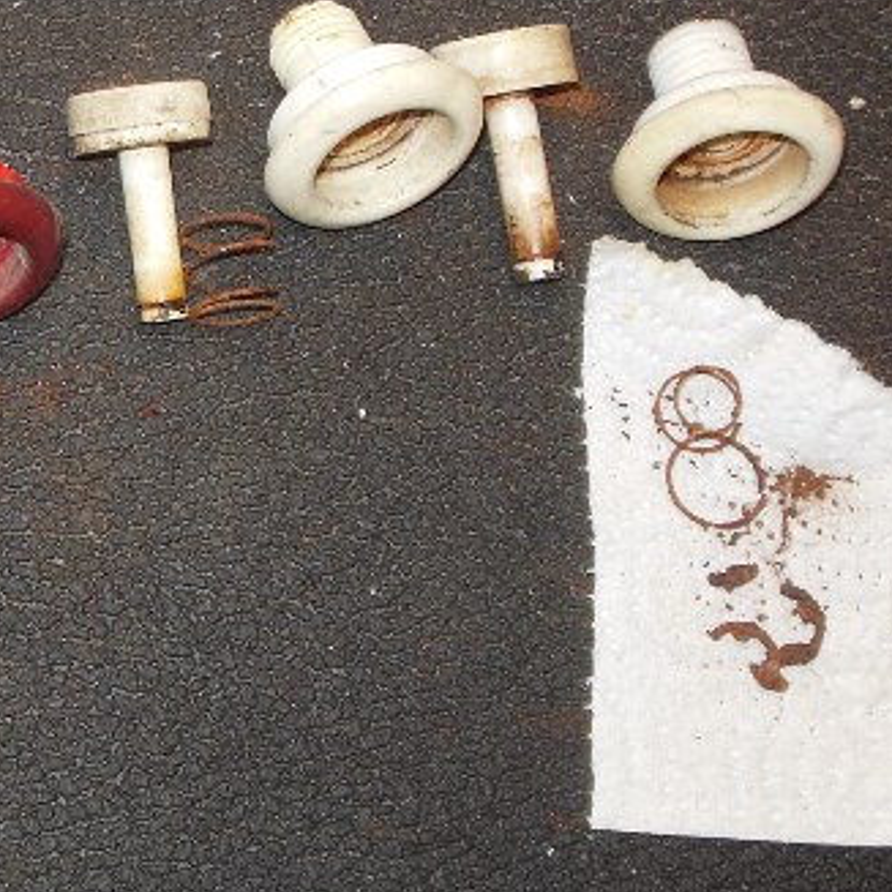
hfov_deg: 41.9
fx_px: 1166
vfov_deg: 41.9
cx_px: 428
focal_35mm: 40
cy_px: 439
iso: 125
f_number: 3.5
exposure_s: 1/30
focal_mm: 6
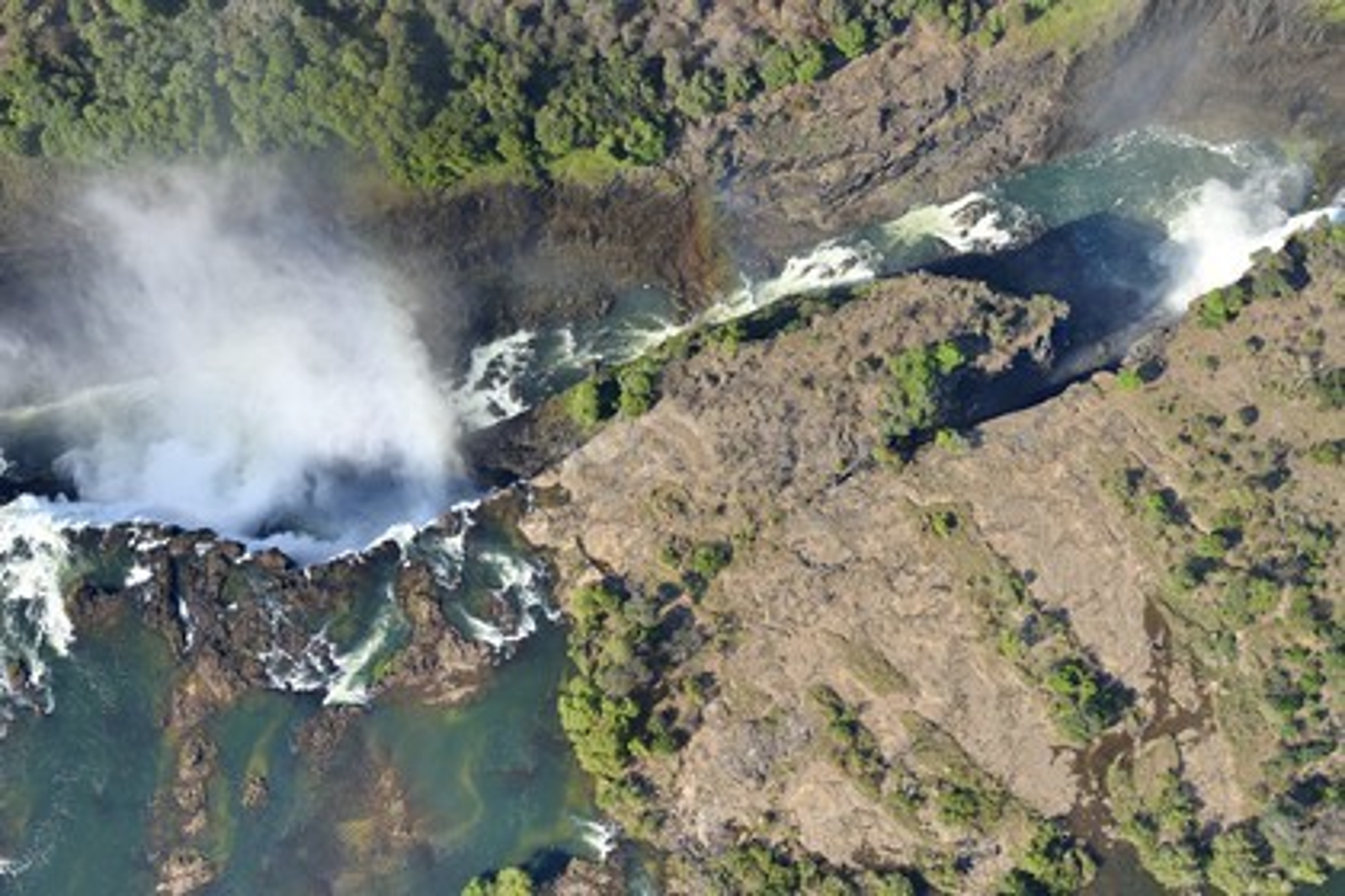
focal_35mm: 48
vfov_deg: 28.1
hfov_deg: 41.1
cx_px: 672
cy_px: 448
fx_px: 1793
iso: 400
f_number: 7.1
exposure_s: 1/1000
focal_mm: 48
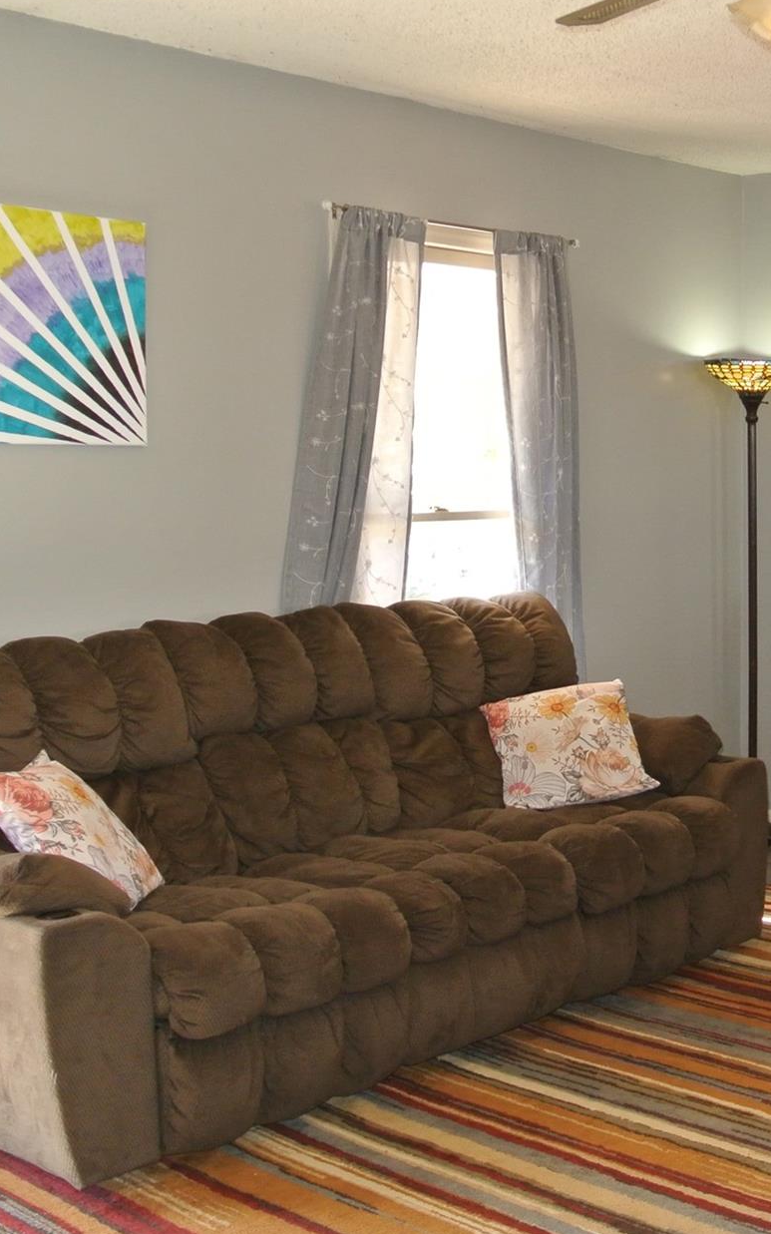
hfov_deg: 25.2
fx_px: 1648
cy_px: 621
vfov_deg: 41.1
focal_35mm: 49
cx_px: 747
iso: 560
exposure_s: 1/60
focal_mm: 11
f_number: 3.5
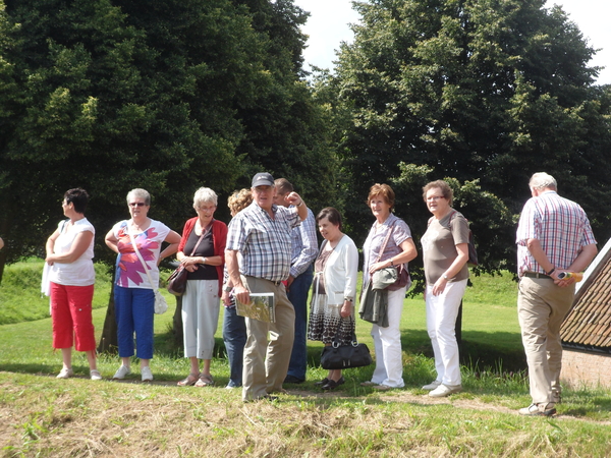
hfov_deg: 23.8
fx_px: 1447
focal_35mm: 82
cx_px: 306
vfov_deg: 18.0
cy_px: 229
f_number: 4.4
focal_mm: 15.4
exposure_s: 1/250
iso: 80
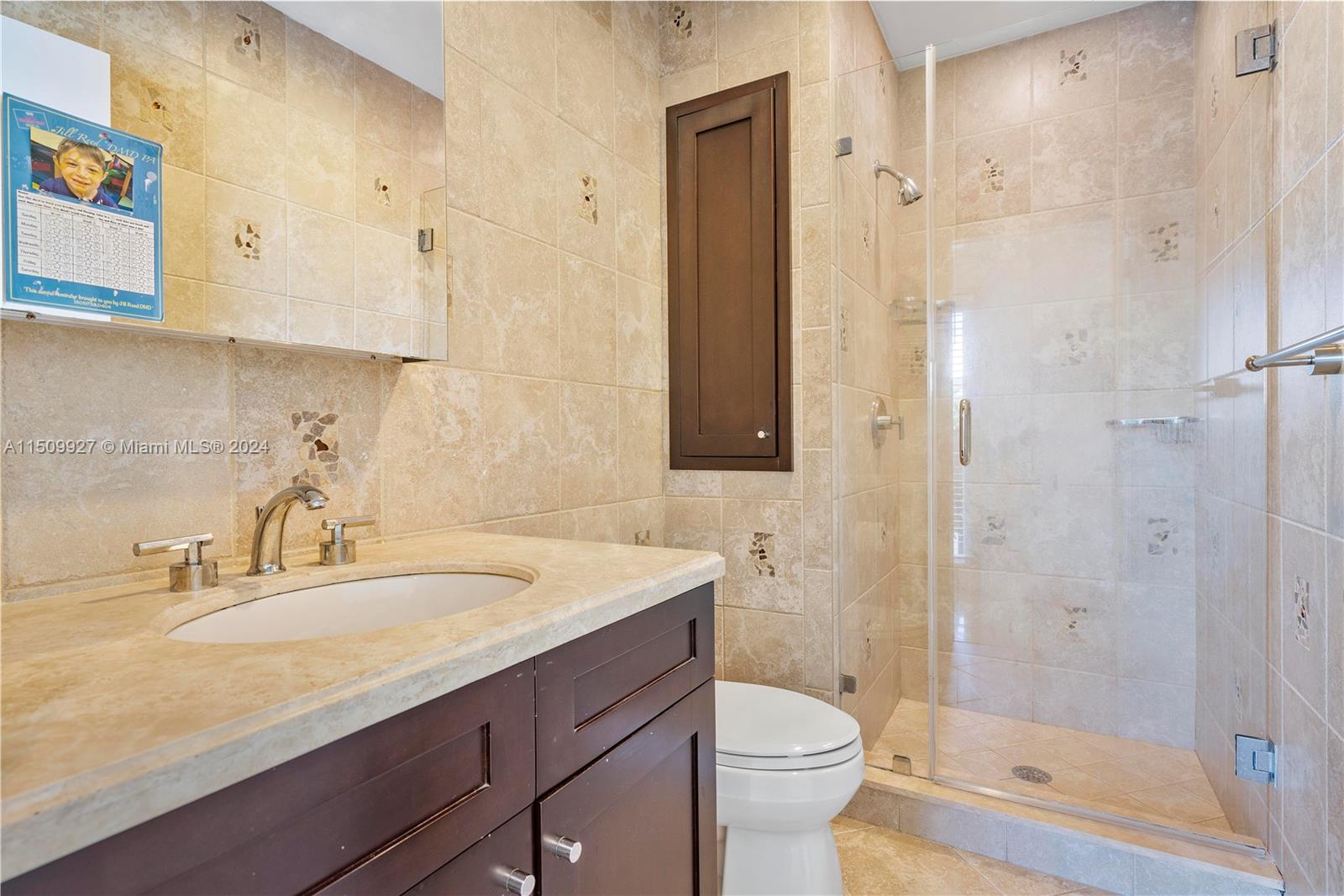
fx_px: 634
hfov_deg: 93.3
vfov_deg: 70.4
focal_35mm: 17
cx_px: 672
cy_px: 448
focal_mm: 17
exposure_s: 1/4
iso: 320
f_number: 8
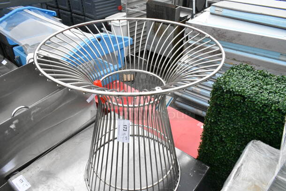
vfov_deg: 48.0
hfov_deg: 67.3
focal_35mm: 27
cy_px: 96
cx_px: 143
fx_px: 215
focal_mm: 18
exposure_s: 1/800
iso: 6400
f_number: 14
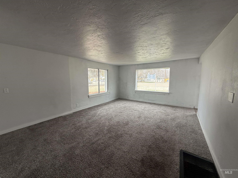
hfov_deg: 102.1
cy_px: 89
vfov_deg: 85.7
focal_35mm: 14
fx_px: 96
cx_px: 119
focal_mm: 2.22
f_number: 2.2
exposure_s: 1/217
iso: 64
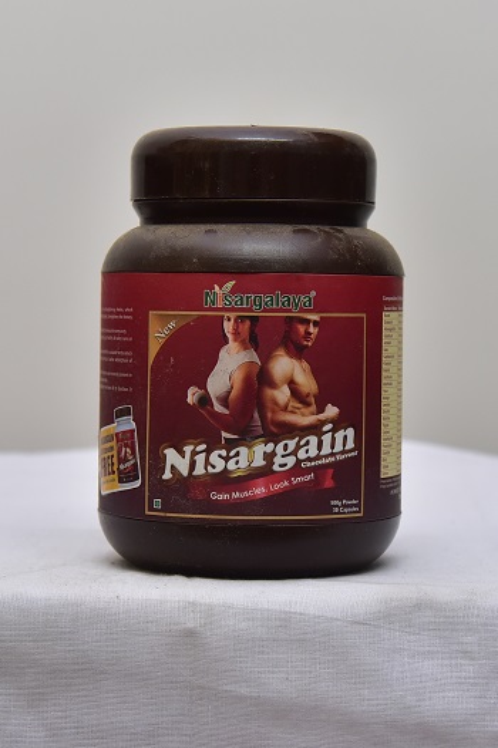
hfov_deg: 23.4
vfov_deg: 34.5
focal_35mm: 58
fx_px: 1205
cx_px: 249
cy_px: 374
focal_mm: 58
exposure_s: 1/125
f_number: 4.5
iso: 1600
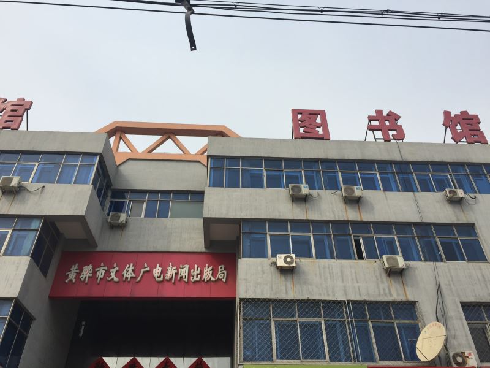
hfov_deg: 61.7
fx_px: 411
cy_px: 184
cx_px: 245
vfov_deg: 48.2
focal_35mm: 29
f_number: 2.2
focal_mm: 4.15
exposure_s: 1/2326
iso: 32
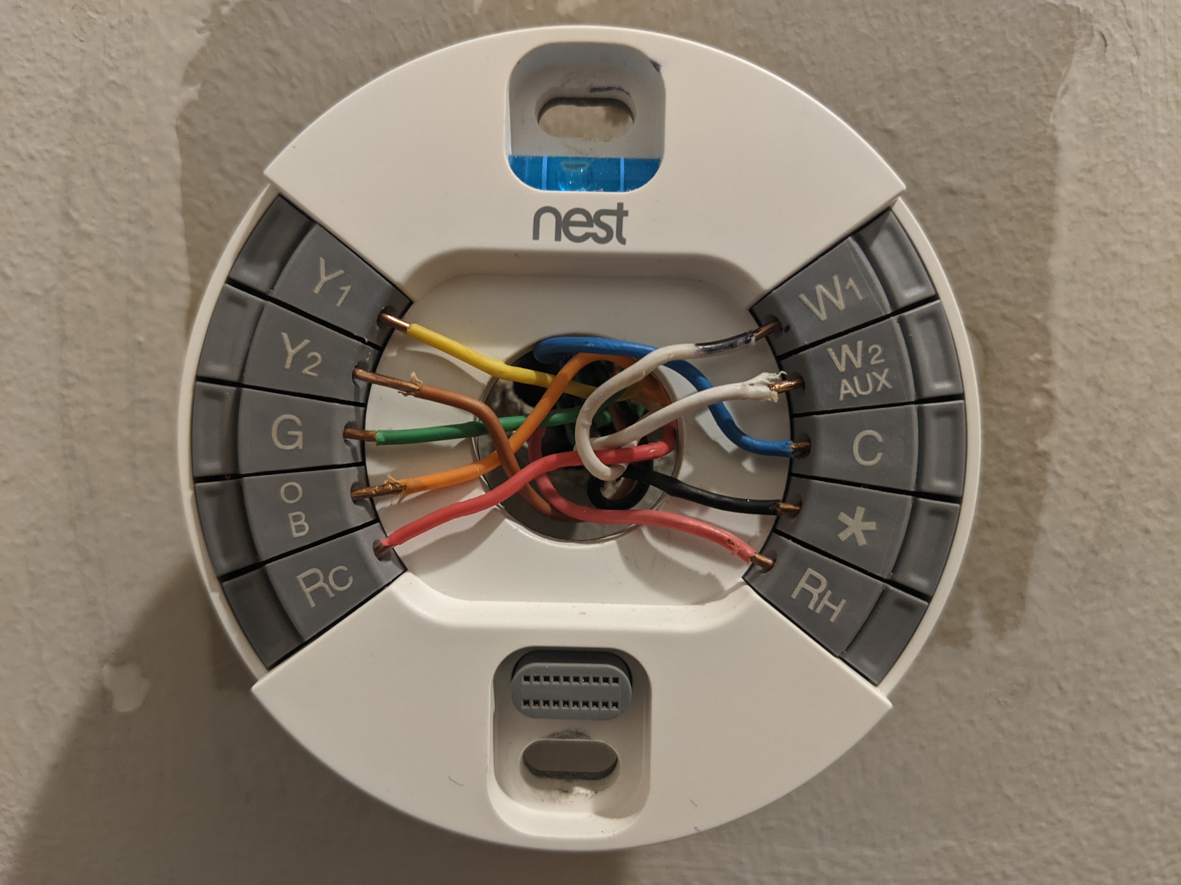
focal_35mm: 27
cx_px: 590
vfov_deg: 51.4
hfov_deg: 65.3
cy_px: 442
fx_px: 921
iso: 329
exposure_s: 1/60
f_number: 1.8
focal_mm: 4.44
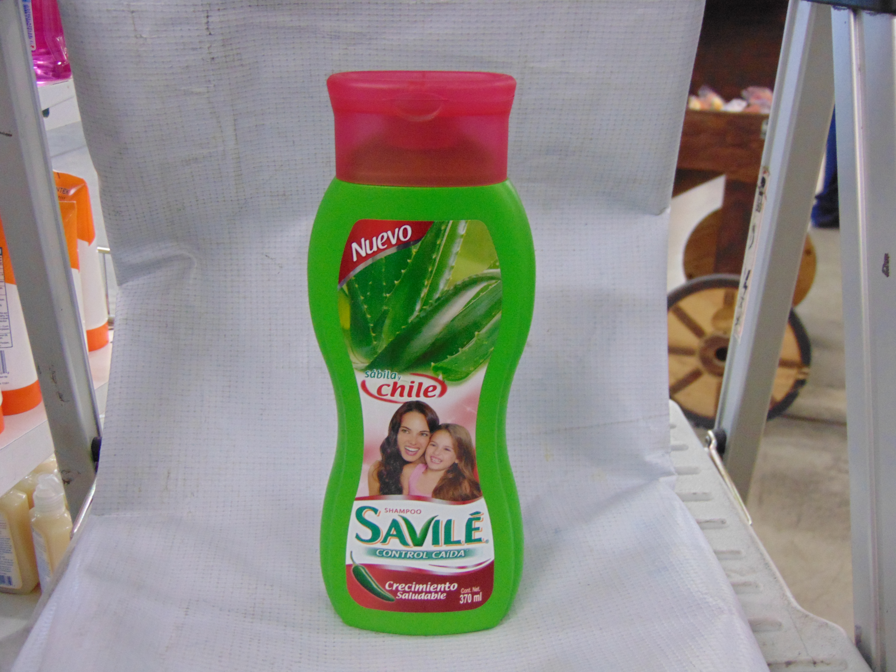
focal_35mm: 39
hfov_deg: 47.9
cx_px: 448
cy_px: 336
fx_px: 1009
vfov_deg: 36.8
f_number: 3.3
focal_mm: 6.9
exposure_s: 1/30
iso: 400
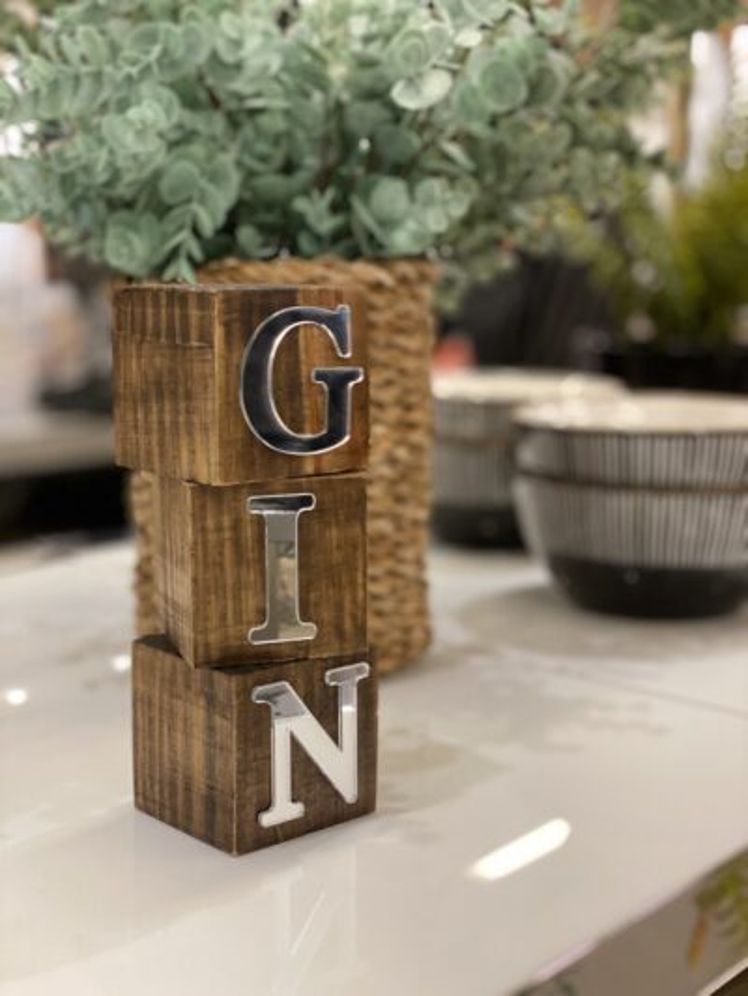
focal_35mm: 52
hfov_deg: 28.0
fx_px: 1498
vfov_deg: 36.8
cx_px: 374
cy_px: 498
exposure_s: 1/40
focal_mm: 6
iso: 160
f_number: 2
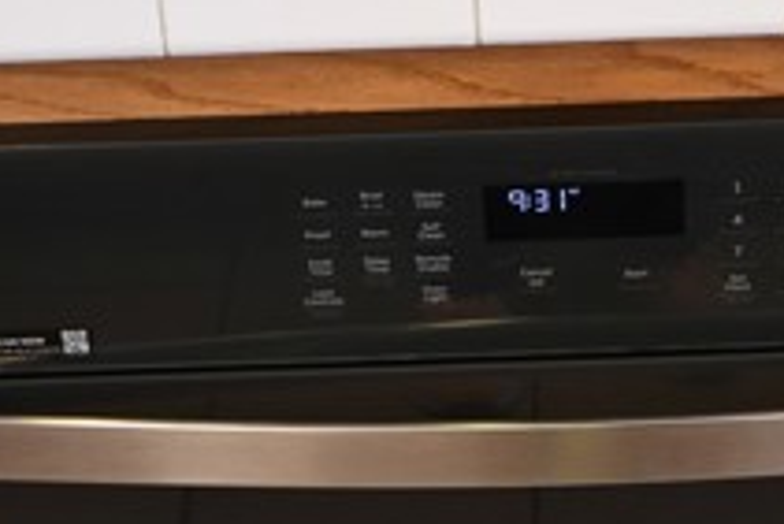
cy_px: 177
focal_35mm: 109
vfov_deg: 12.6
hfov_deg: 18.7
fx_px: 2375
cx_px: 557
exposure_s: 1/30
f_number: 4.5
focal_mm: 24
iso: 800
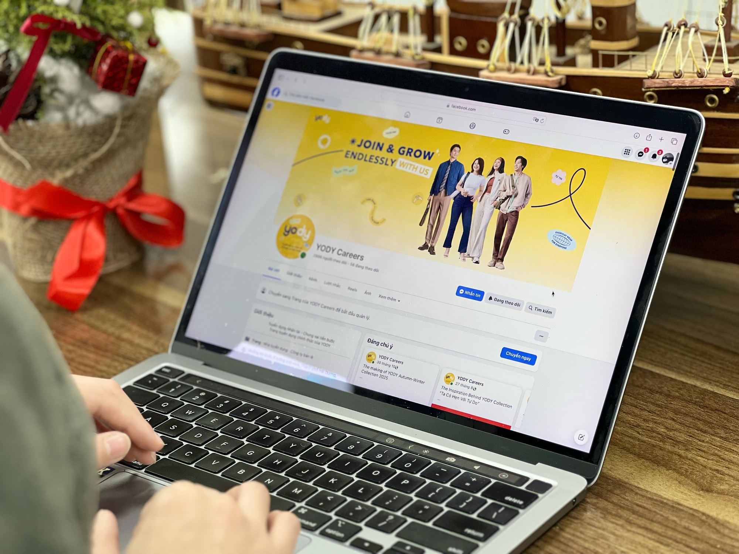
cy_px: 277
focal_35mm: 77
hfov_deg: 25.3
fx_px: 1644
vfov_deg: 19.1
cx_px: 370
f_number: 2.8
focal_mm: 9
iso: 125
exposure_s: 1/50
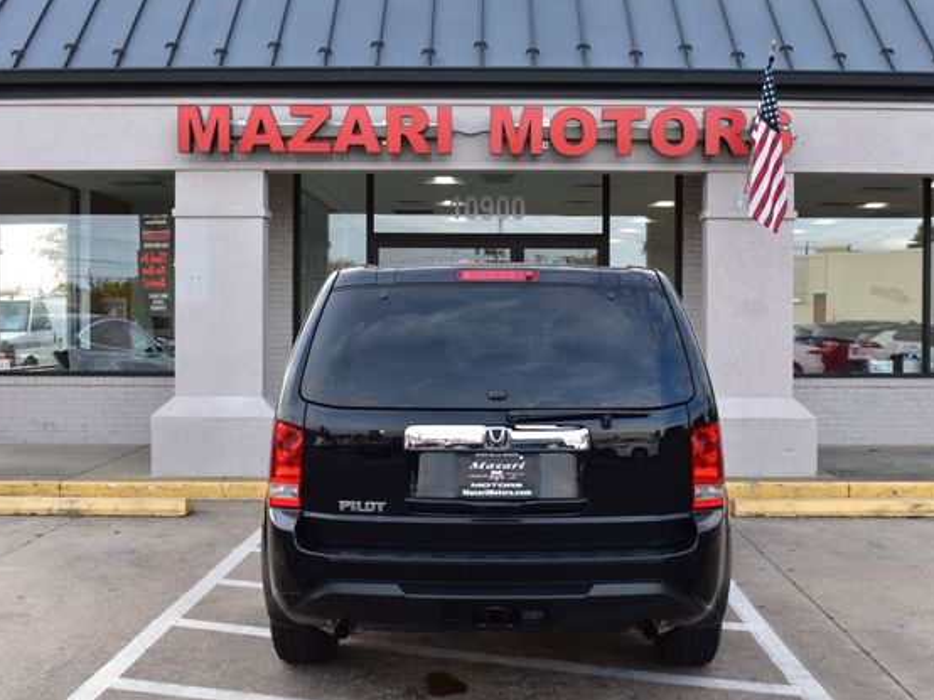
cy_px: 344
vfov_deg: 35.9
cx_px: 513
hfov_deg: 46.8
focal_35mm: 40
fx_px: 1079
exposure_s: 1/100
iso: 400
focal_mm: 24
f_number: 9
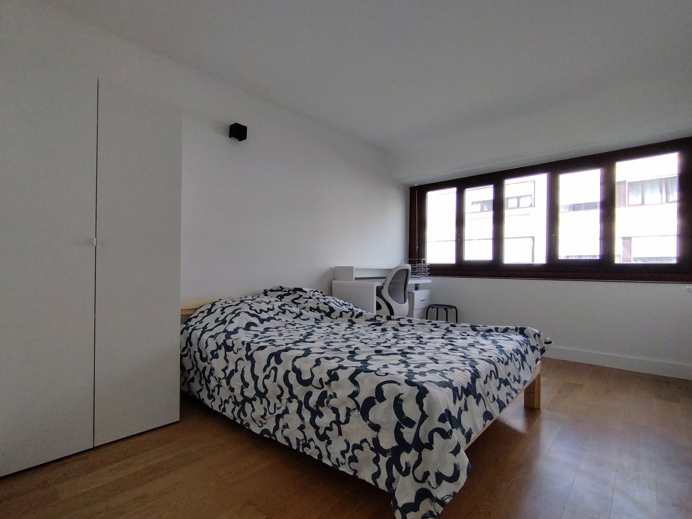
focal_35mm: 17
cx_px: 350
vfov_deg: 74.7
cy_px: 270
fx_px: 340
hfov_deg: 91.0
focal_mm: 1.65
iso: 50
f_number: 2.2
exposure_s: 1/208
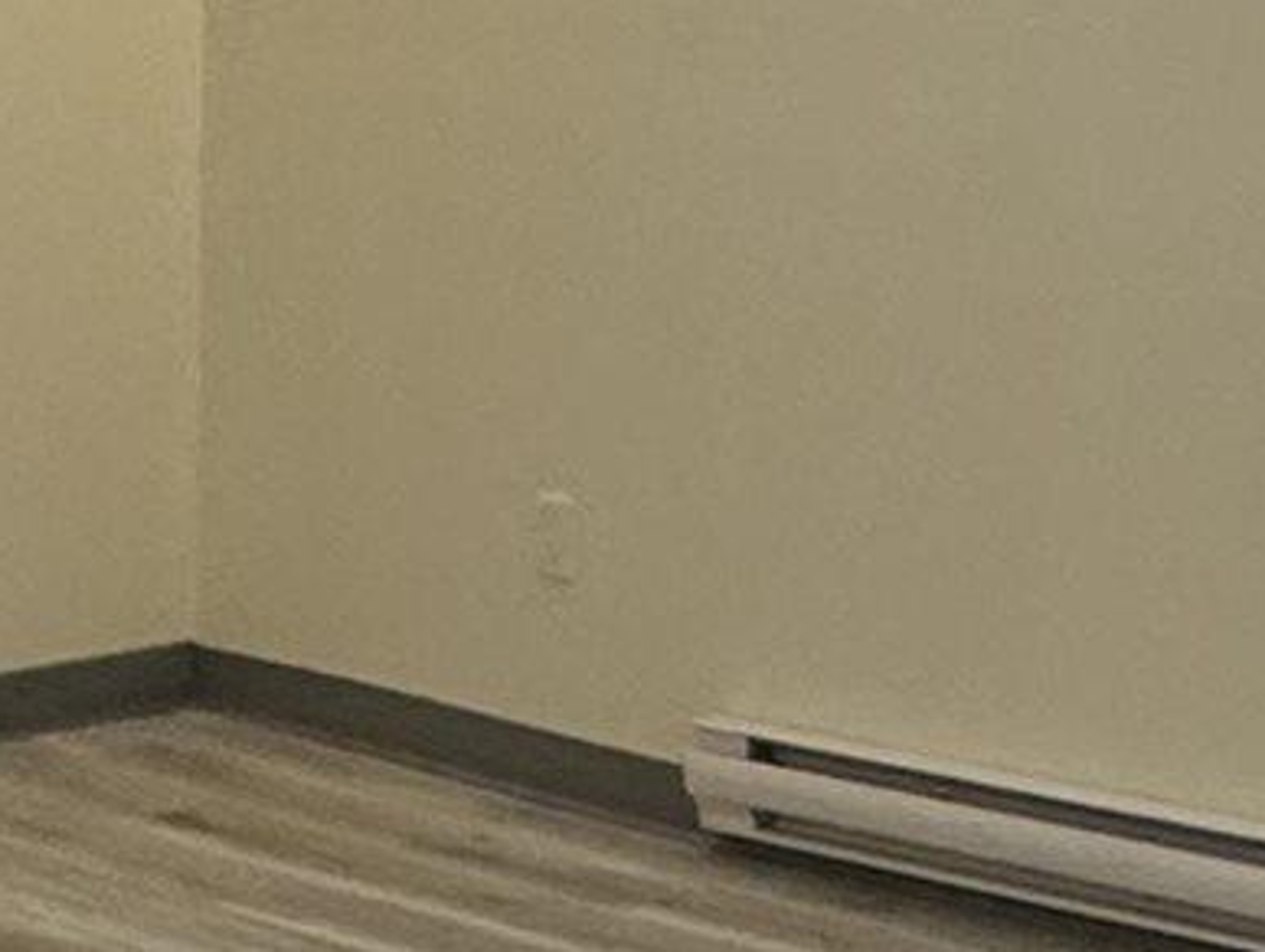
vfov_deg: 13.0
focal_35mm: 111
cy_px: -222
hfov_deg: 17.6
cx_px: 981
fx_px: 4060
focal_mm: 2.22
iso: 200
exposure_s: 1/120
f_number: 2.2
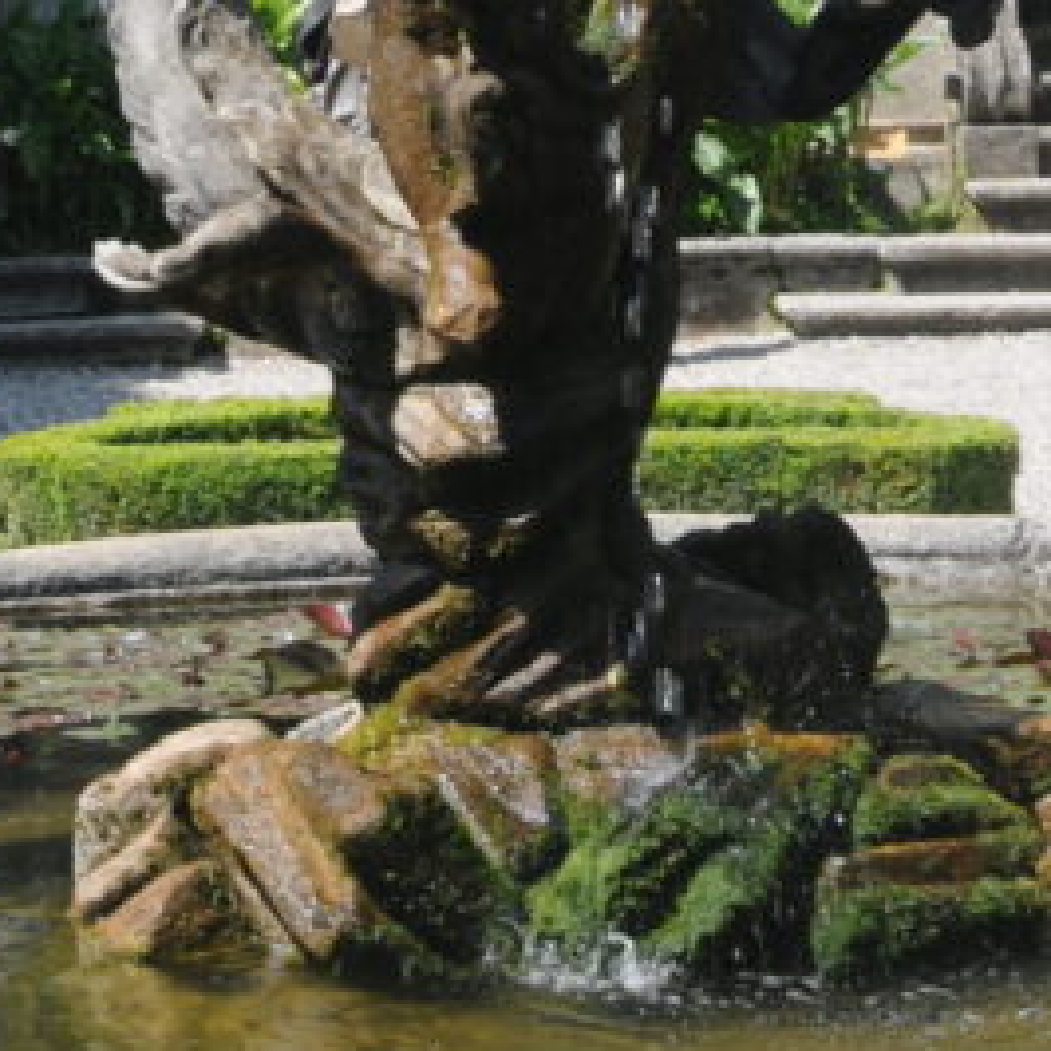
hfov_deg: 10.2
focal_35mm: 172
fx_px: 5896
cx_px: 213
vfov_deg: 9.6
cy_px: -921
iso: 250
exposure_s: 1/125
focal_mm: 35
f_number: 13
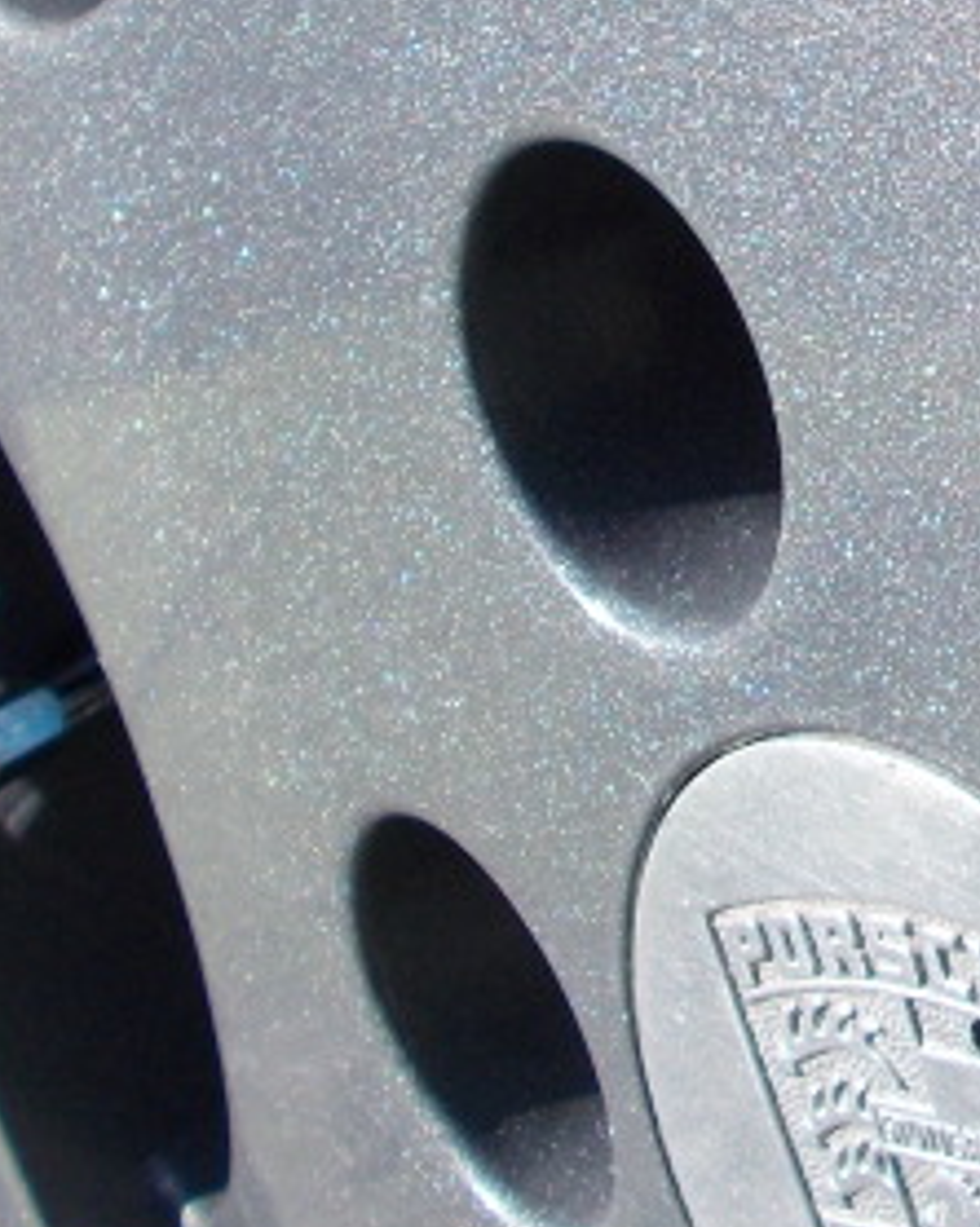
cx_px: 1298
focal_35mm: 108
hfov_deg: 13.7
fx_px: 3920
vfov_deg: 17.4
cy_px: 18
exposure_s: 1/500
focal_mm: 5.3
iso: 80
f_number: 3.4
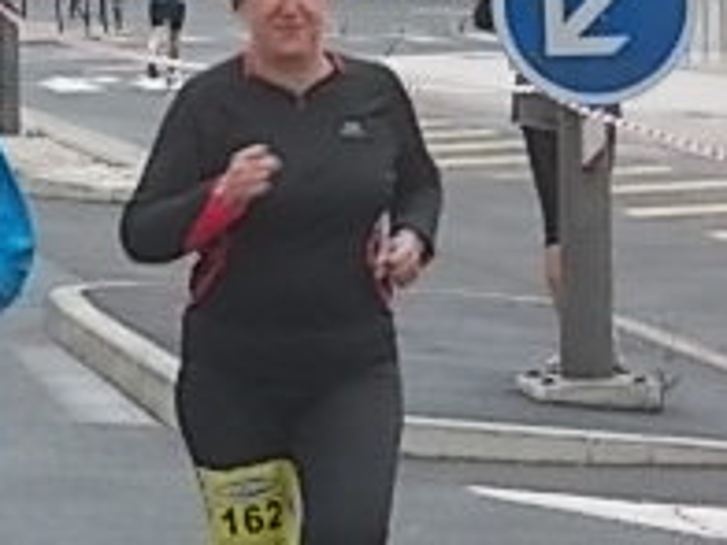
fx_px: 6595
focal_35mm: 314
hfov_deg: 6.2
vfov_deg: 4.7
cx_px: -367
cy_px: 219
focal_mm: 13.6
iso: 125
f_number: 5.3
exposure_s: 1/60
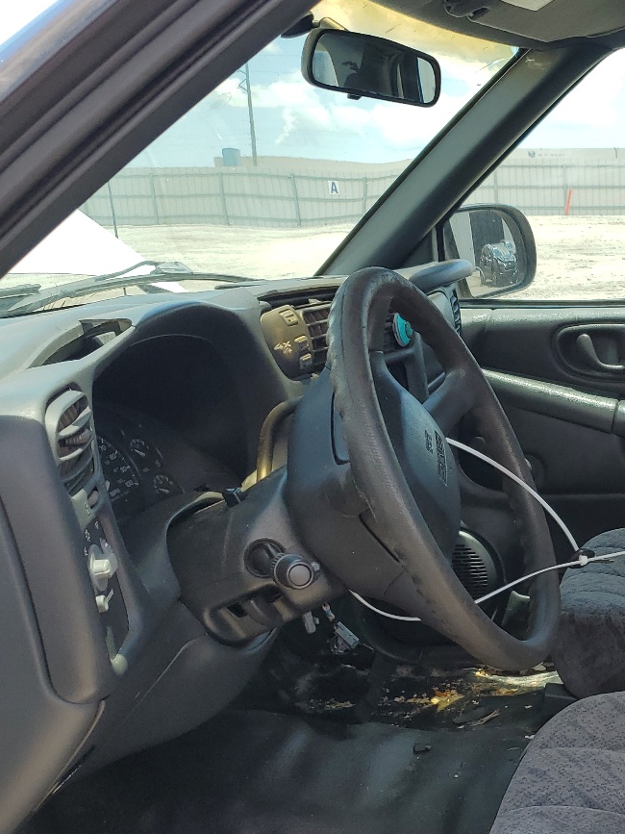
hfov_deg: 27.7
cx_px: 681
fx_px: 1156
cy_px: 548
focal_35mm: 48
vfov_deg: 39.2
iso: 50
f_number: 1.5
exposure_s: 1/909
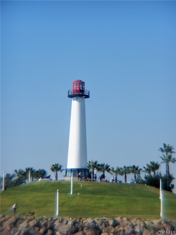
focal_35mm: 218
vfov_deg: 9.1
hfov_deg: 6.8
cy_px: 118
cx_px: 88
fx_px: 1478
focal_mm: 36.2
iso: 80
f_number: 3.2
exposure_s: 1/1000
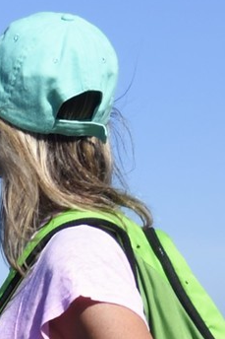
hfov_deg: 5.5
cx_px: -357
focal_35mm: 238
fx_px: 2233
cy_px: 895
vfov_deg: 7.8
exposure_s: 1/250
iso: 200
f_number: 14
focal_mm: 34
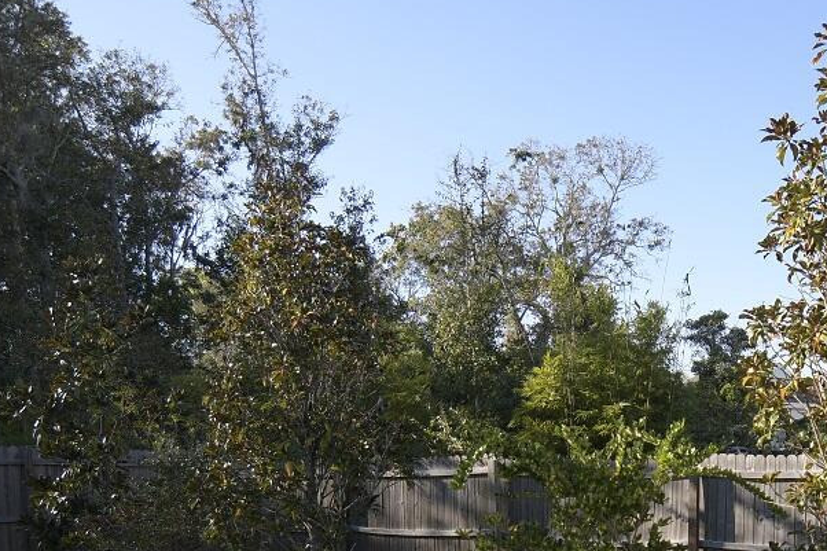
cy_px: 530
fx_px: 850
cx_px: 588
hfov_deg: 50.4
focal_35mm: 37
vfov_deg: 33.4
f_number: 2.8
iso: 100
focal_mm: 11
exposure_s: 1/640
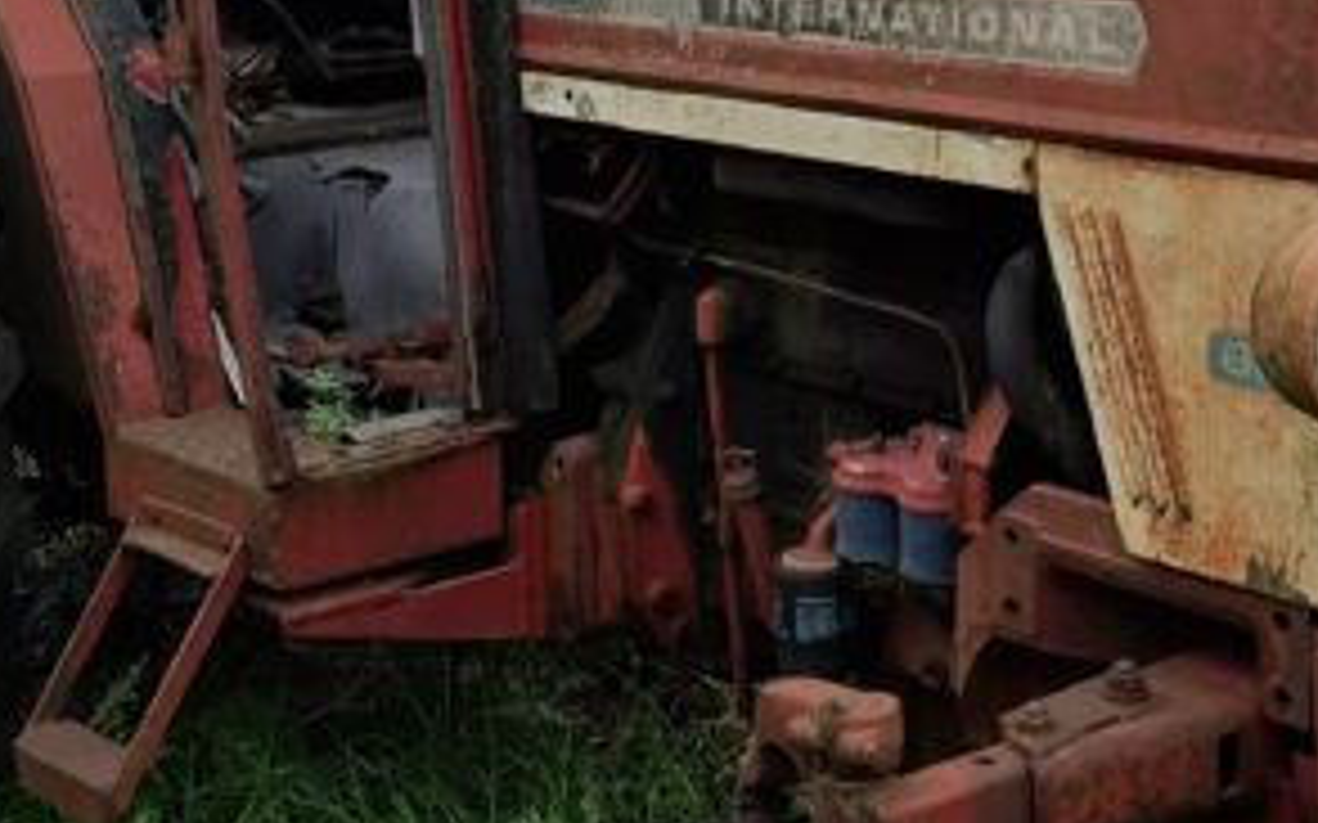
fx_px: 2550
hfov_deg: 28.7
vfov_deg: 18.2
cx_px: 904
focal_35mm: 71
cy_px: 169
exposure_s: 1/222
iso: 50
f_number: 1.8
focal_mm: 5.54
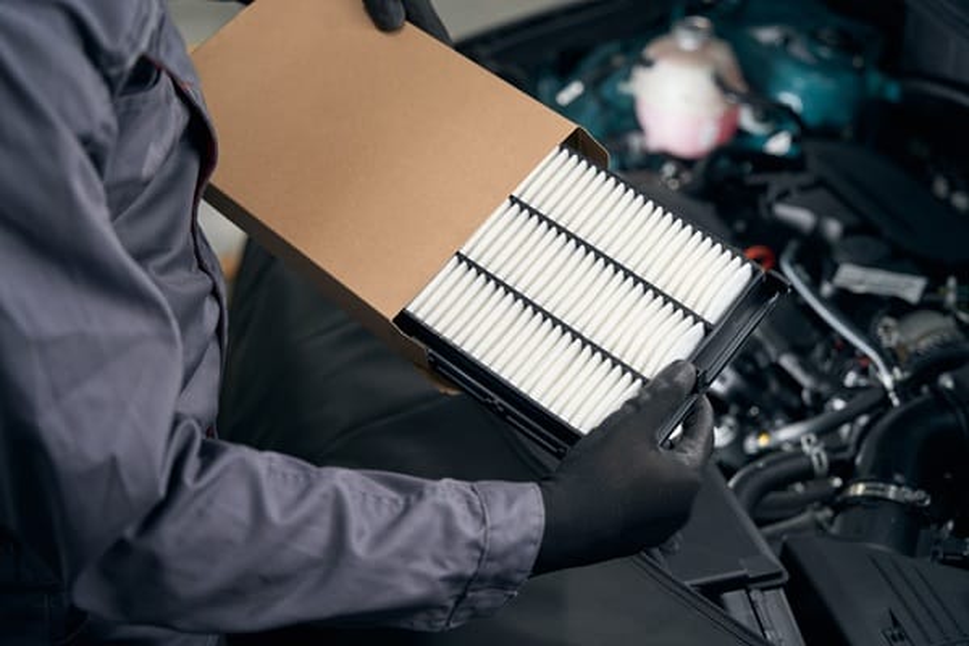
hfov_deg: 39.4
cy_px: 323
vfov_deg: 26.8
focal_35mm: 50
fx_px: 1354
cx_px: 484
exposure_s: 1/250
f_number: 2.8
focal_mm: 50.3
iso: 800
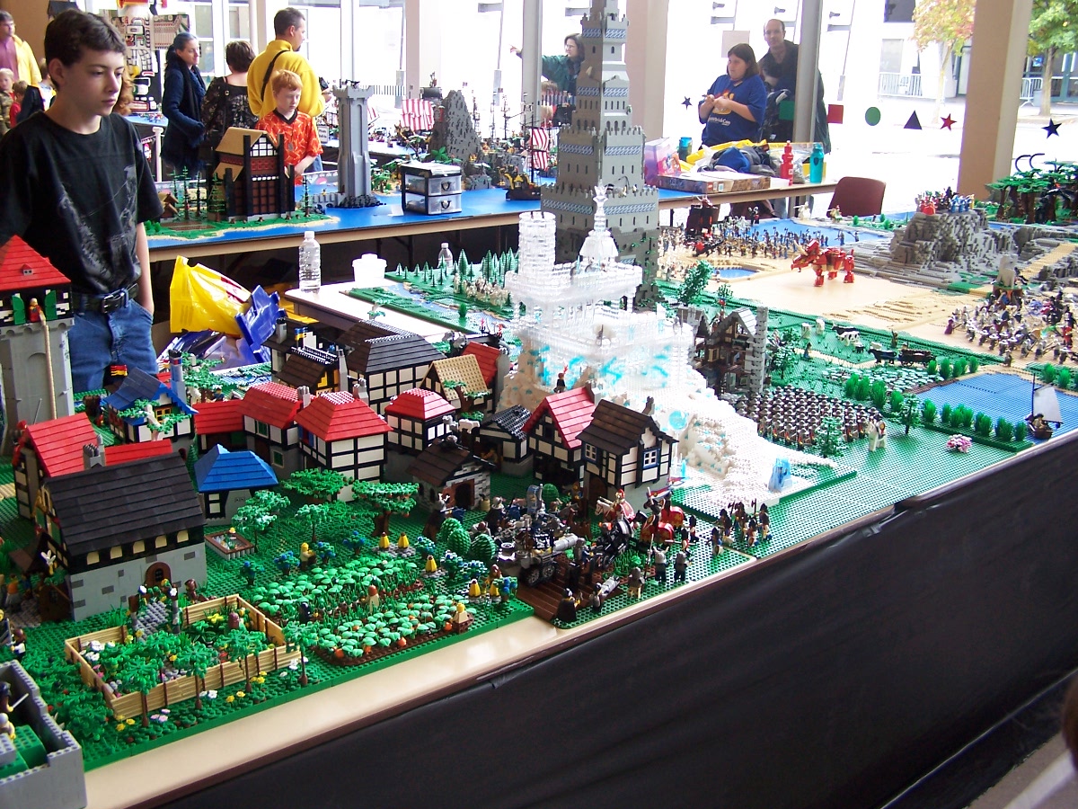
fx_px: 1183
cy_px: 404
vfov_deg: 37.7
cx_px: 539
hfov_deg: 49.0
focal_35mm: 38
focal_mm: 6.3
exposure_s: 1/30
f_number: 2.8
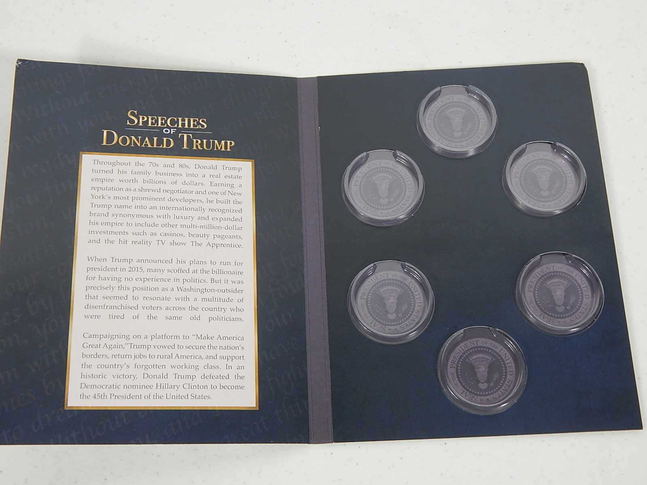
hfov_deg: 39.7
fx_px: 897
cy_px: 242
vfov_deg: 30.3
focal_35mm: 48
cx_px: 324
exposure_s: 1/30
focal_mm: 8.6
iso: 160
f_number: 3.7
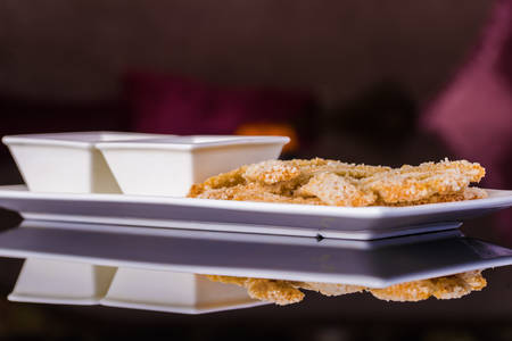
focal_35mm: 105
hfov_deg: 19.5
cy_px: 170
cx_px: 256
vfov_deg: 13.0
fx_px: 1493
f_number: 11
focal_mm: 105
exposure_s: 1/125
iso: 140
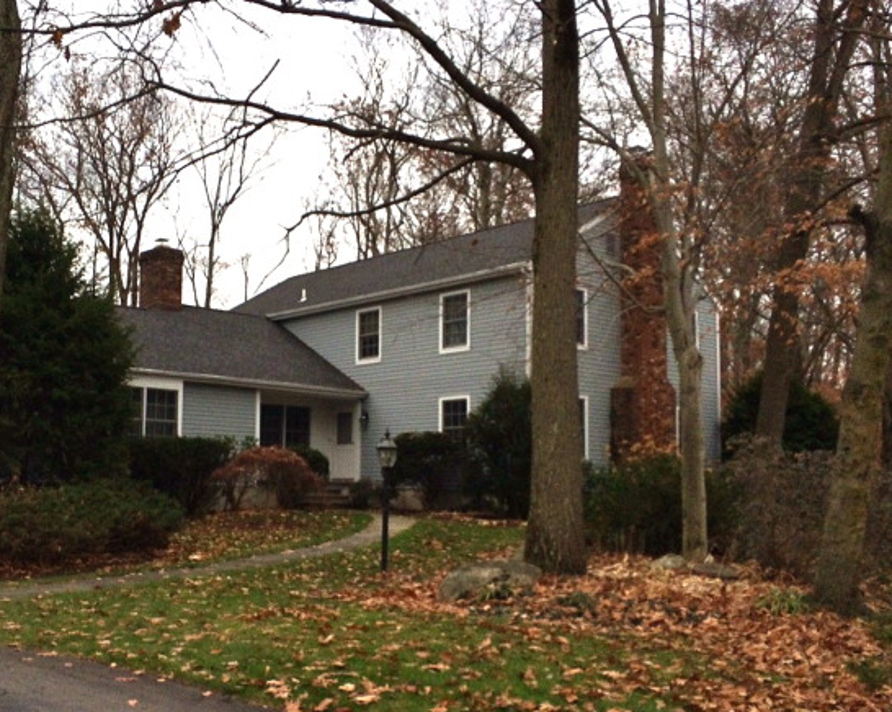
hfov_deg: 45.3
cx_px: 319
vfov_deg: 37.2
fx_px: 1055
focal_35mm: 40
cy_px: 403
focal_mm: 4.15
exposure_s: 1/1244
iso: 32
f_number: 2.2
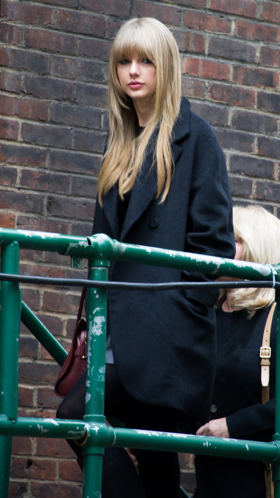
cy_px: 249
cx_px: 147
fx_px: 4159
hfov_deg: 3.9
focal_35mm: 315
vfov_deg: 6.9
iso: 640
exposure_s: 1/250
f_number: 5.6
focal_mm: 300
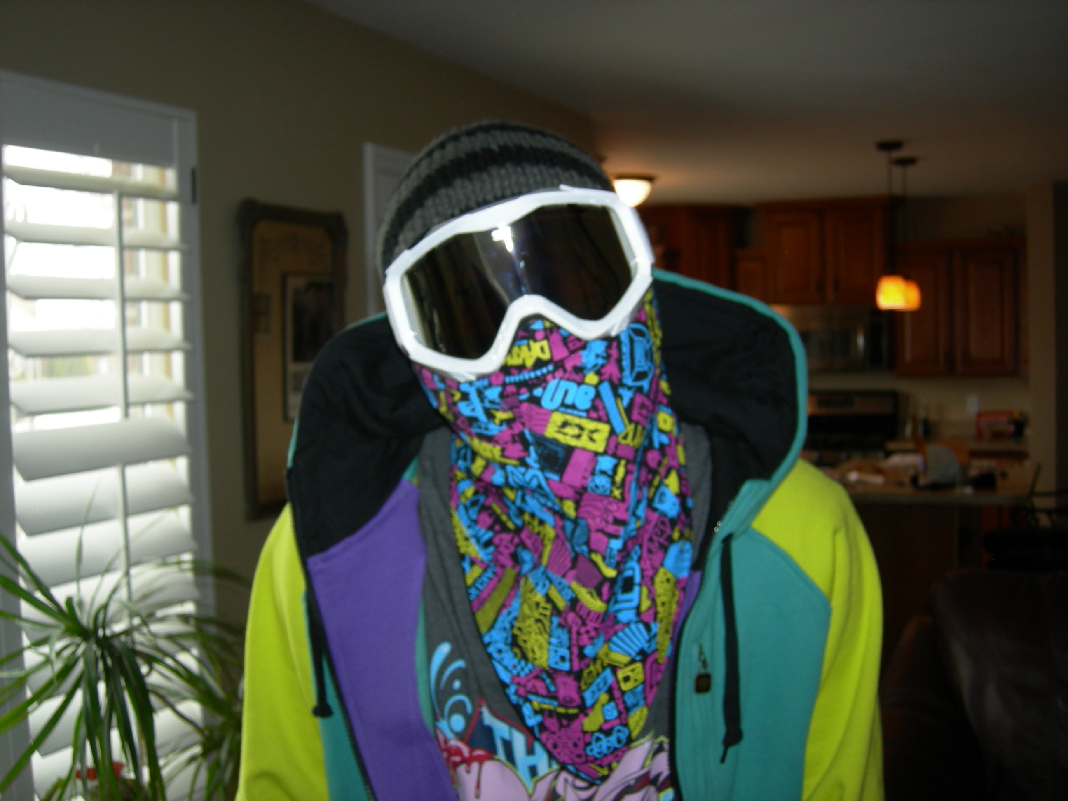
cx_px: 534
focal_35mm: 38
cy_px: 400
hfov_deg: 49.0
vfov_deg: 37.7
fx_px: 1172
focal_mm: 8
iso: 64
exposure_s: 1/60.1
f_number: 2.8
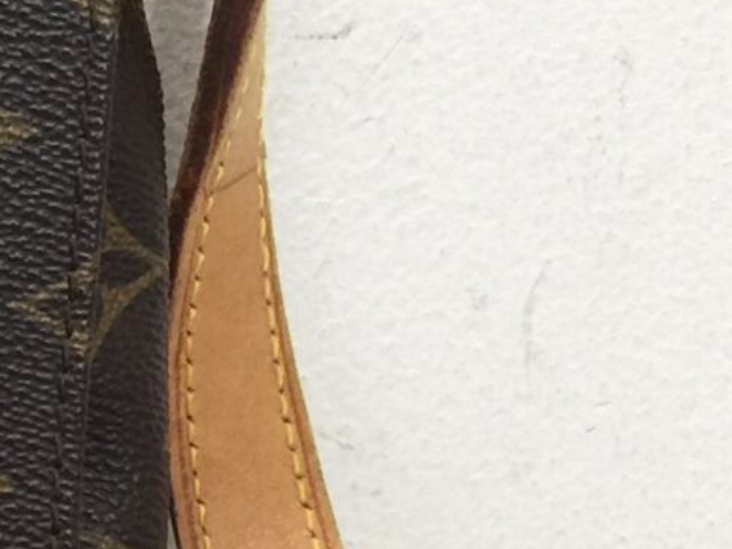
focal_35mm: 155
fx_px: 3277
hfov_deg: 10.7
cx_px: -1077
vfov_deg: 9.4
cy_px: 673
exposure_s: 1/15
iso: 40
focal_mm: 4.15
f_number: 2.2
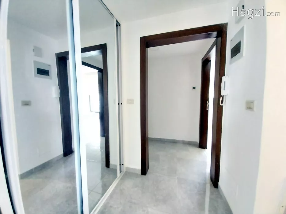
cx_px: 143
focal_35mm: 13
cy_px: 107
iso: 320
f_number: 2.2
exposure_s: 1/17
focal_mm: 1.3
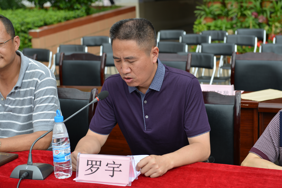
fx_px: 548
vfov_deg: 19.5
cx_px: 141
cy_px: 94
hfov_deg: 28.8
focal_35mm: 70
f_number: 5.6
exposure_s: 1/200
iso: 100
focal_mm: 70
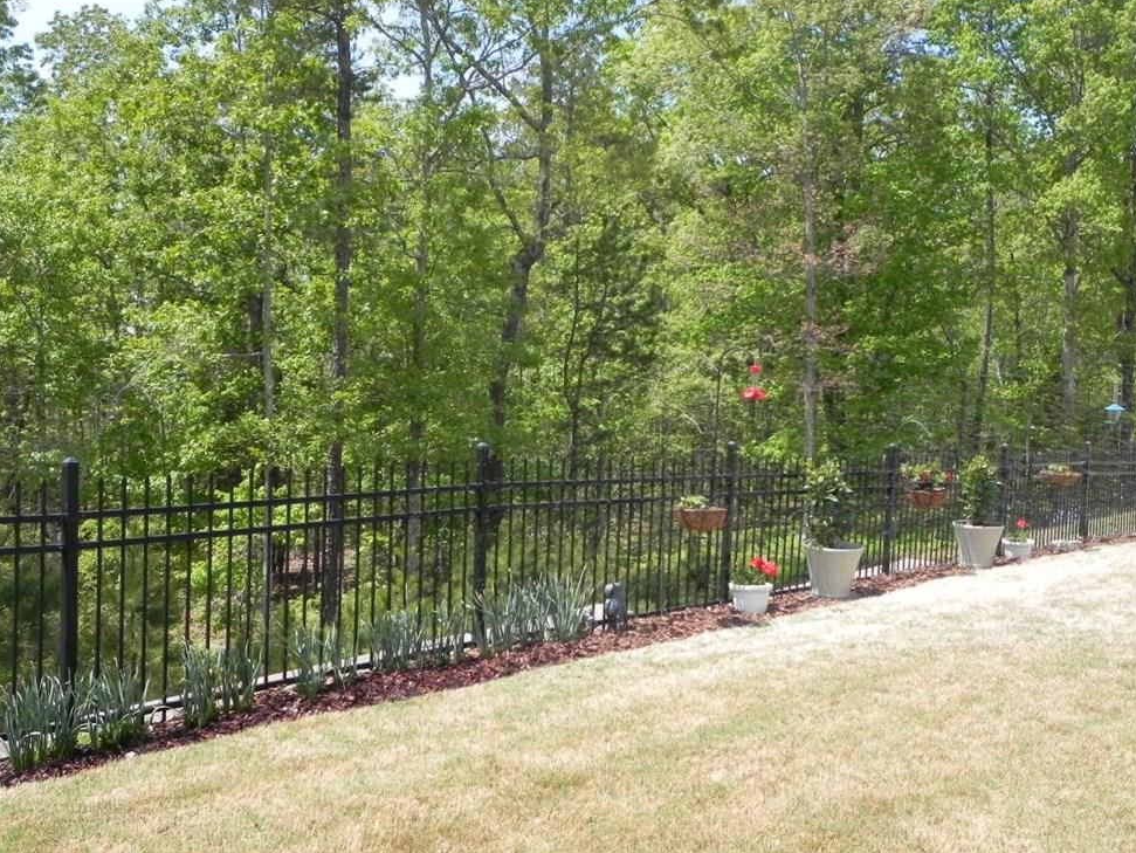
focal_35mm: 39
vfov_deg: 36.8
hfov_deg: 47.8
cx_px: 578
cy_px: 424
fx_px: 1280
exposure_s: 1/296
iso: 160
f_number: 5.6
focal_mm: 6.6
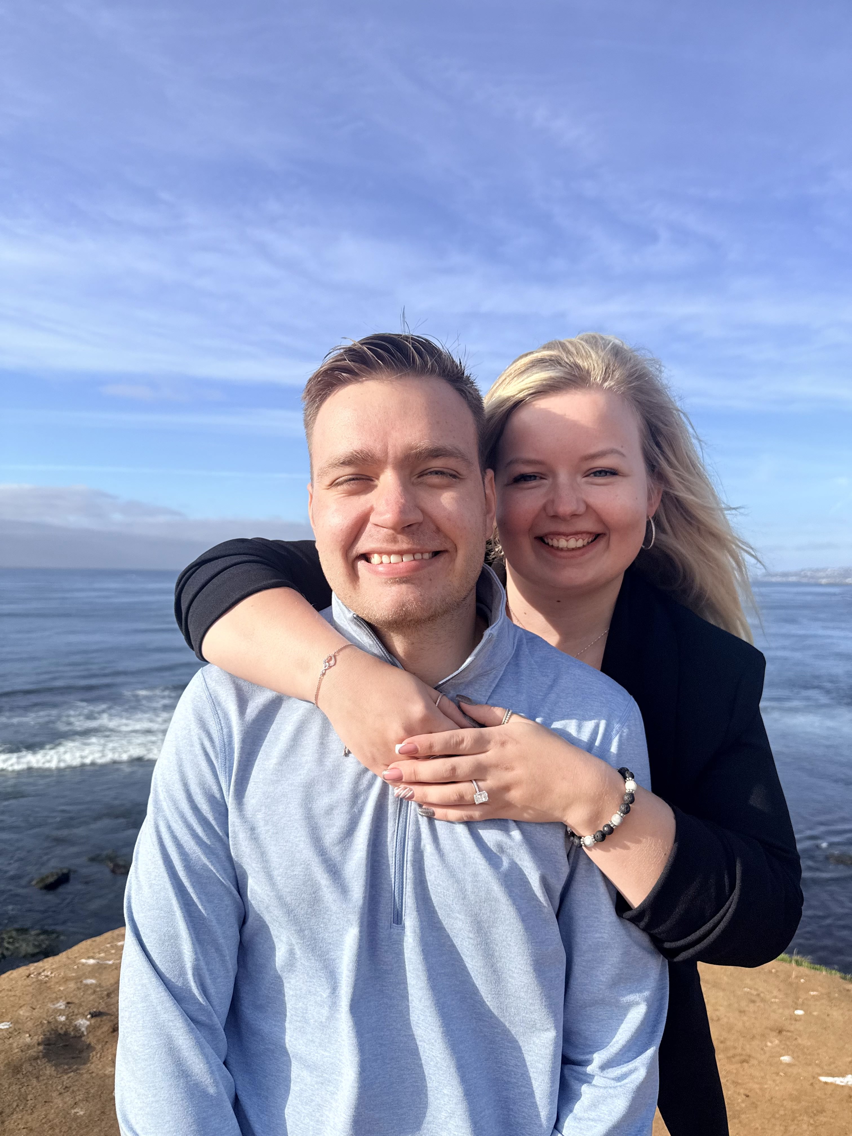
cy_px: 568
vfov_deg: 71.6
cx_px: 426
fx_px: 788
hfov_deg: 56.8
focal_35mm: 24
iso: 80
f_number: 1.78
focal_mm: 6.76
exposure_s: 1/3953
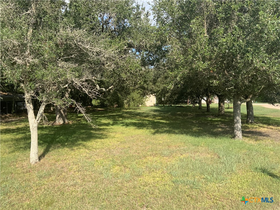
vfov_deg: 48.2
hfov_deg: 61.7
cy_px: 105
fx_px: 235
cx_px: 140
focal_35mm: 29
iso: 16
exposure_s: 1/1098
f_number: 1.8
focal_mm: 3
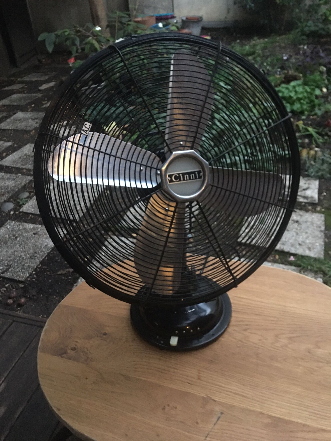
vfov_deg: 61.7
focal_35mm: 29
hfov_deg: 48.2
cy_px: 220
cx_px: 166
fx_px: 370
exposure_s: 1/4
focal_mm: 4.15
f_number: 2.2
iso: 125
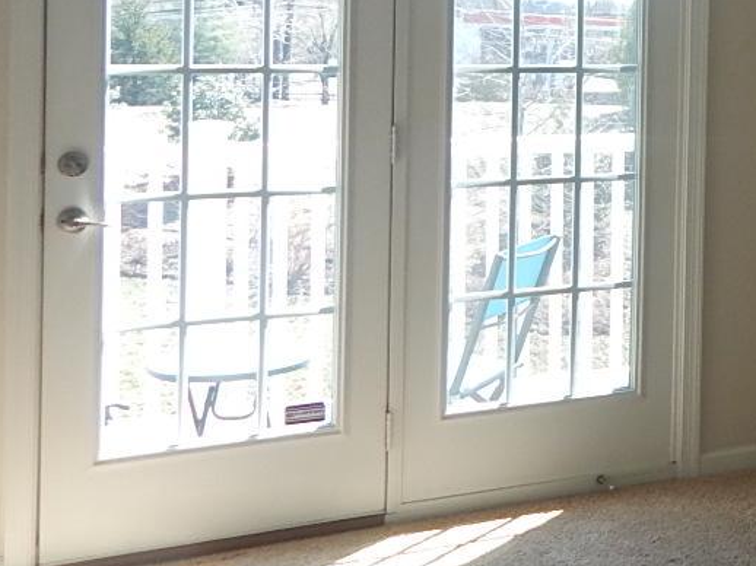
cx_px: 1019
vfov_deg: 21.1
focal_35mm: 68
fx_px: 1484
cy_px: 53
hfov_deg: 24.4
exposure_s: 1/160
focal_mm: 4
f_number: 3
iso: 125
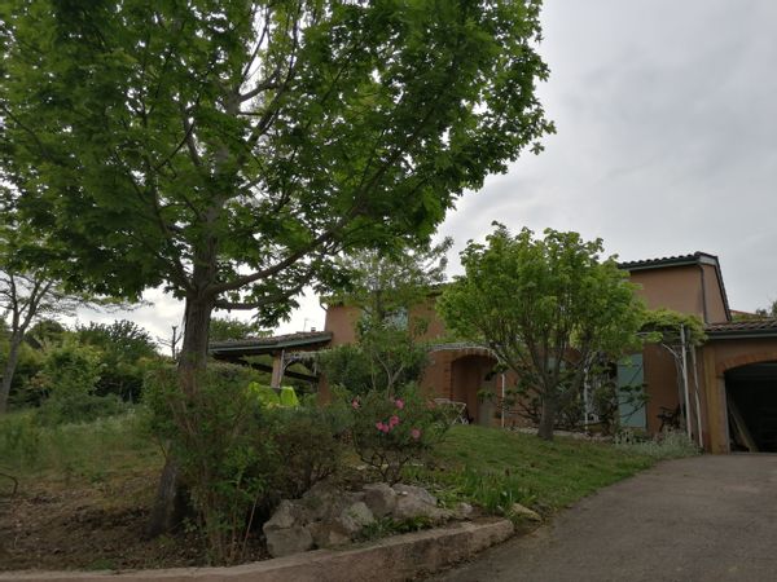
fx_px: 606
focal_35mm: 27
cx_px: 388
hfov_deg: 65.3
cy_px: 291
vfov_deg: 51.4
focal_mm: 3.96
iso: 50
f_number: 1.8
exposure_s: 1/908
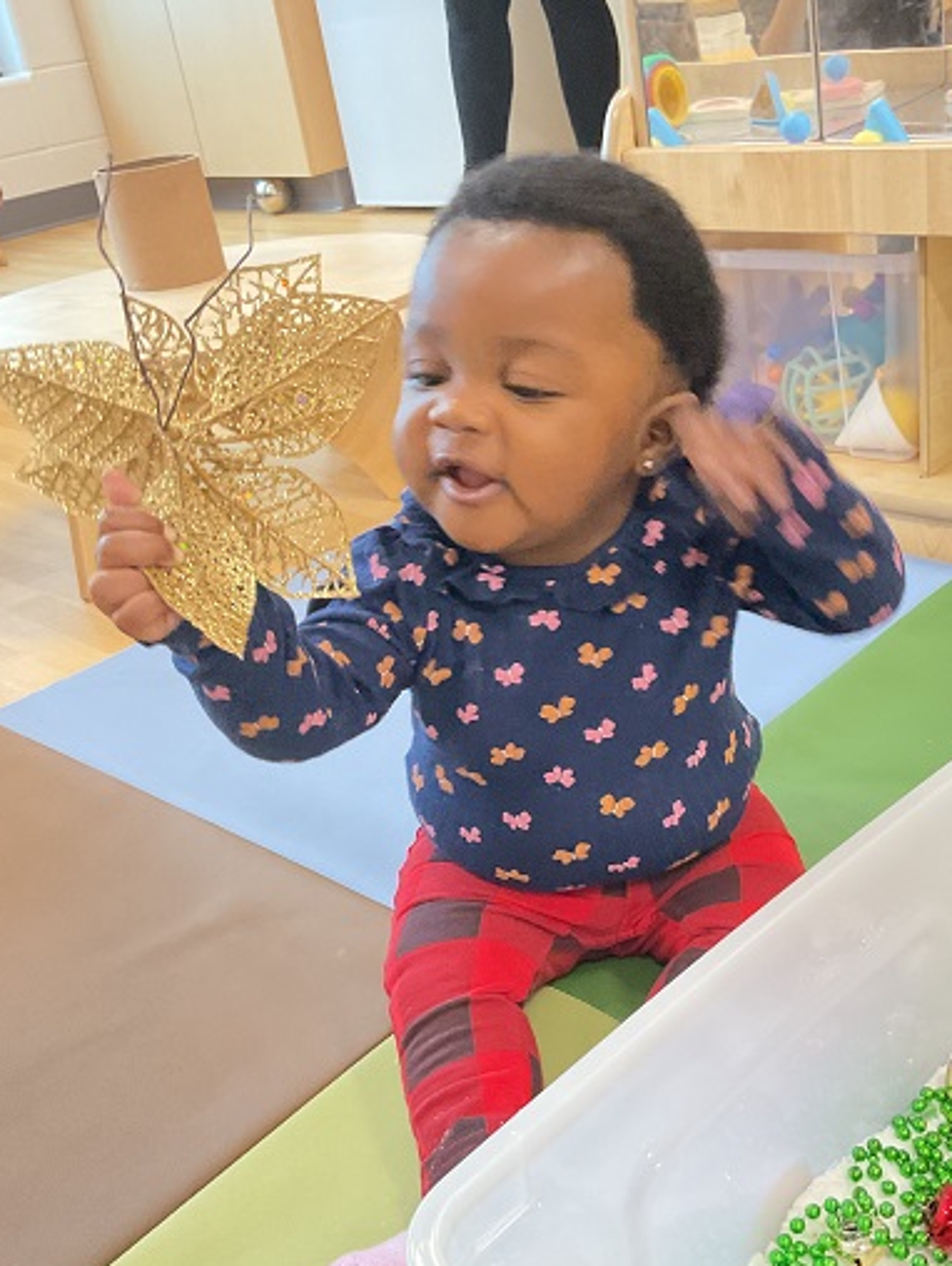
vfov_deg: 48.9
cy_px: 650
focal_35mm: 38
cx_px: 606
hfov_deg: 37.5
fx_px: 1391
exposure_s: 1/30
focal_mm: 3
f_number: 1.8
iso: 400
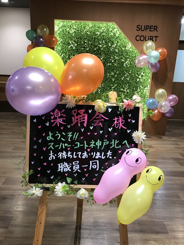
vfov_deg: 63.4
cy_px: 122
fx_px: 198
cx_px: 92
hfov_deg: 49.8
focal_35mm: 28
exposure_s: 1/20
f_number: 1.8
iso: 40
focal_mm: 3.99
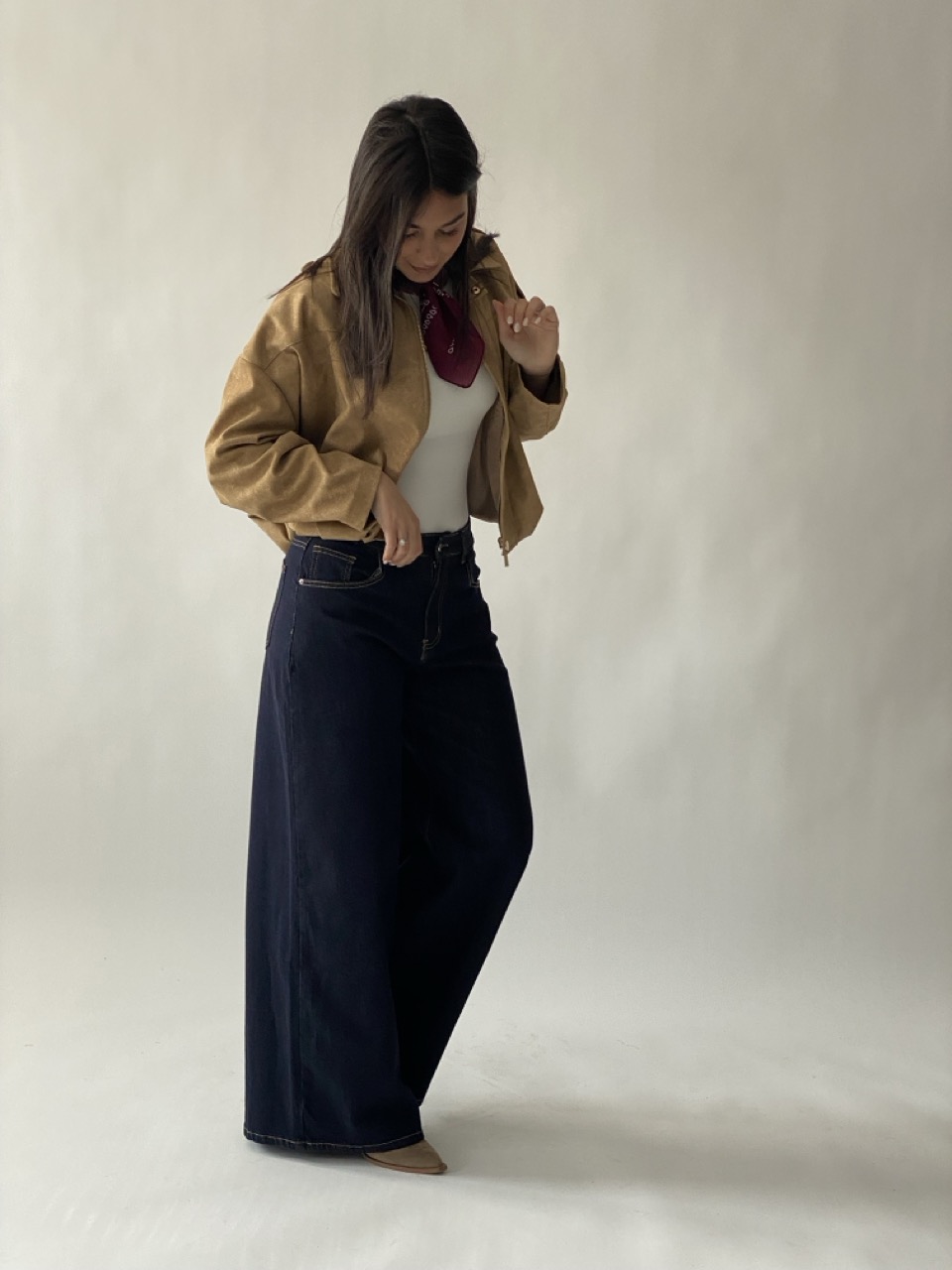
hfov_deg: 28.0
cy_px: 635
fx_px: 1907
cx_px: 476
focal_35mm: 52
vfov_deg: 36.8
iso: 50
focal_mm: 6
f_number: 2
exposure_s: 1/122
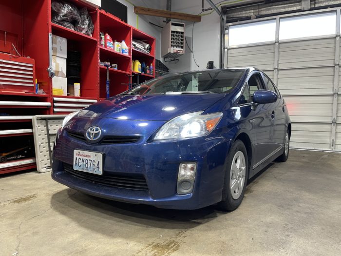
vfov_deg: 53.1
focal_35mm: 26
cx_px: 170
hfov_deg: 67.3
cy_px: 128
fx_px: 256
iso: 100
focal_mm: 5.1
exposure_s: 1/60
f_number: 1.6
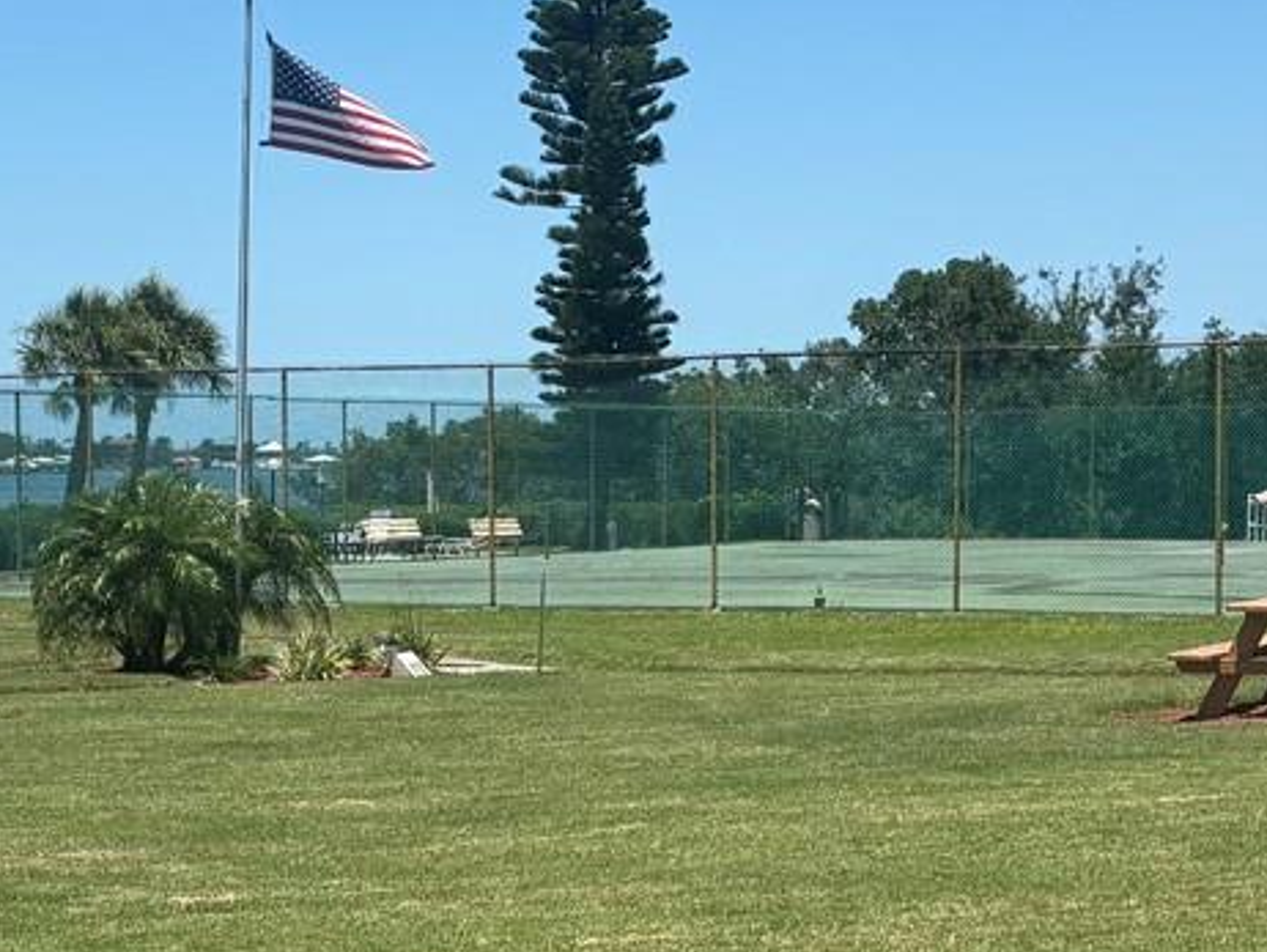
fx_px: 3296
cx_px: 540
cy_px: 568
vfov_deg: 16.4
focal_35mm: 90
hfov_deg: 21.7
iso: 50
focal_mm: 5.96
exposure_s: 1/4255
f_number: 1.6
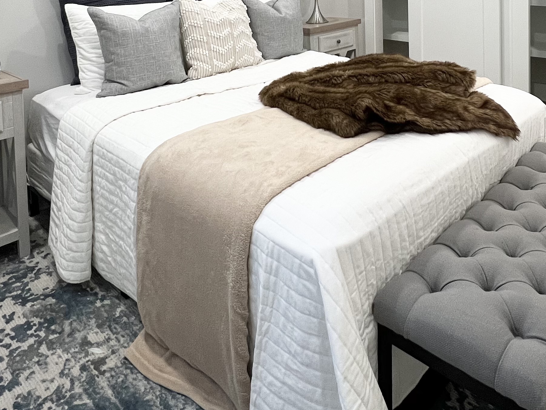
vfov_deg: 40.7
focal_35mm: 29
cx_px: 339
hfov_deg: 60.9
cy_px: -20
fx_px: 458
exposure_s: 1/120
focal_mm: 1.57
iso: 250
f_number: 1.8
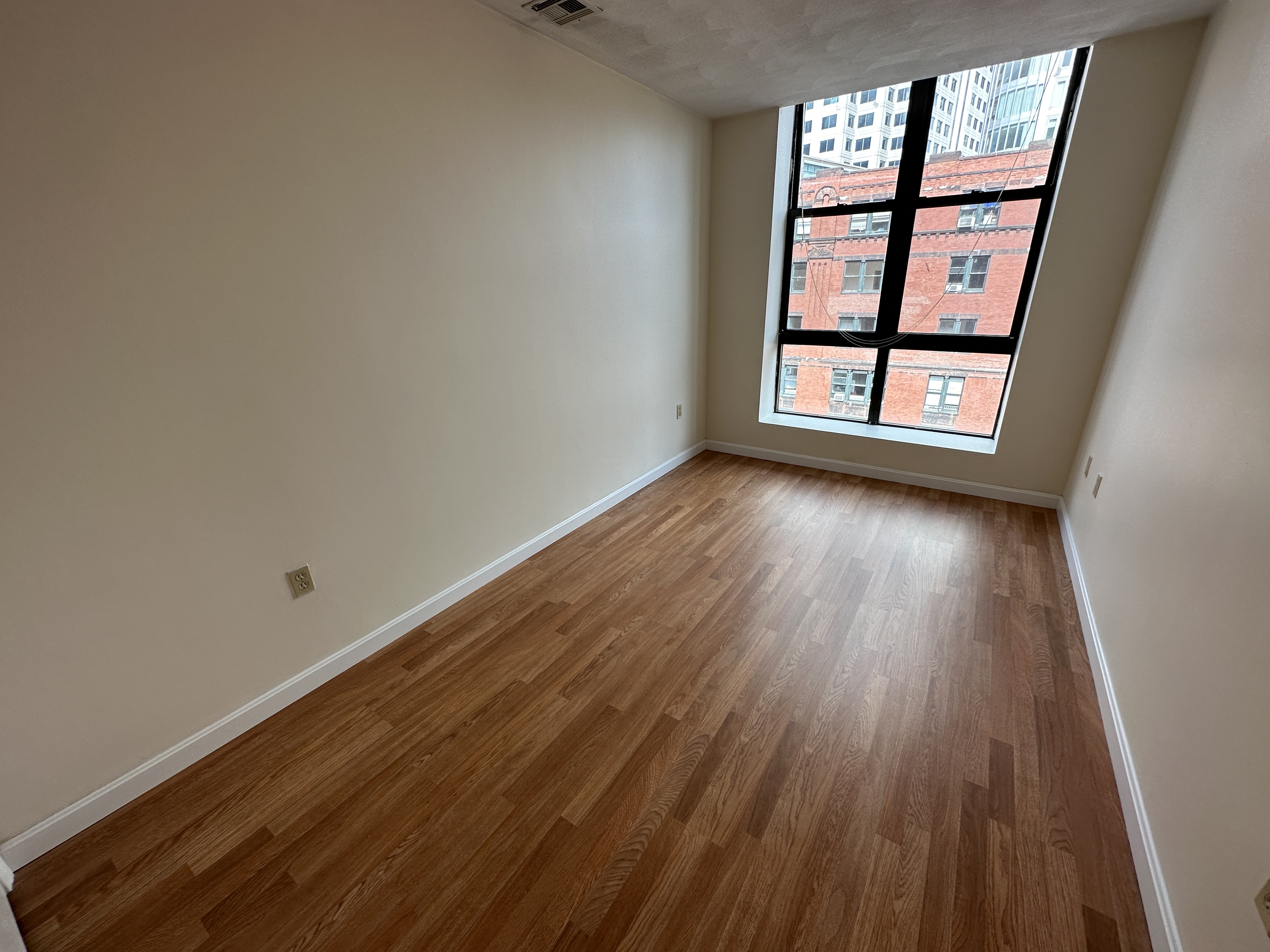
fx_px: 514
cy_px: 476
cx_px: 635
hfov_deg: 102.1
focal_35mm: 14
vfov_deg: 85.7
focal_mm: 2.22
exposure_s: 1/194
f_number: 2.2
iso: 40
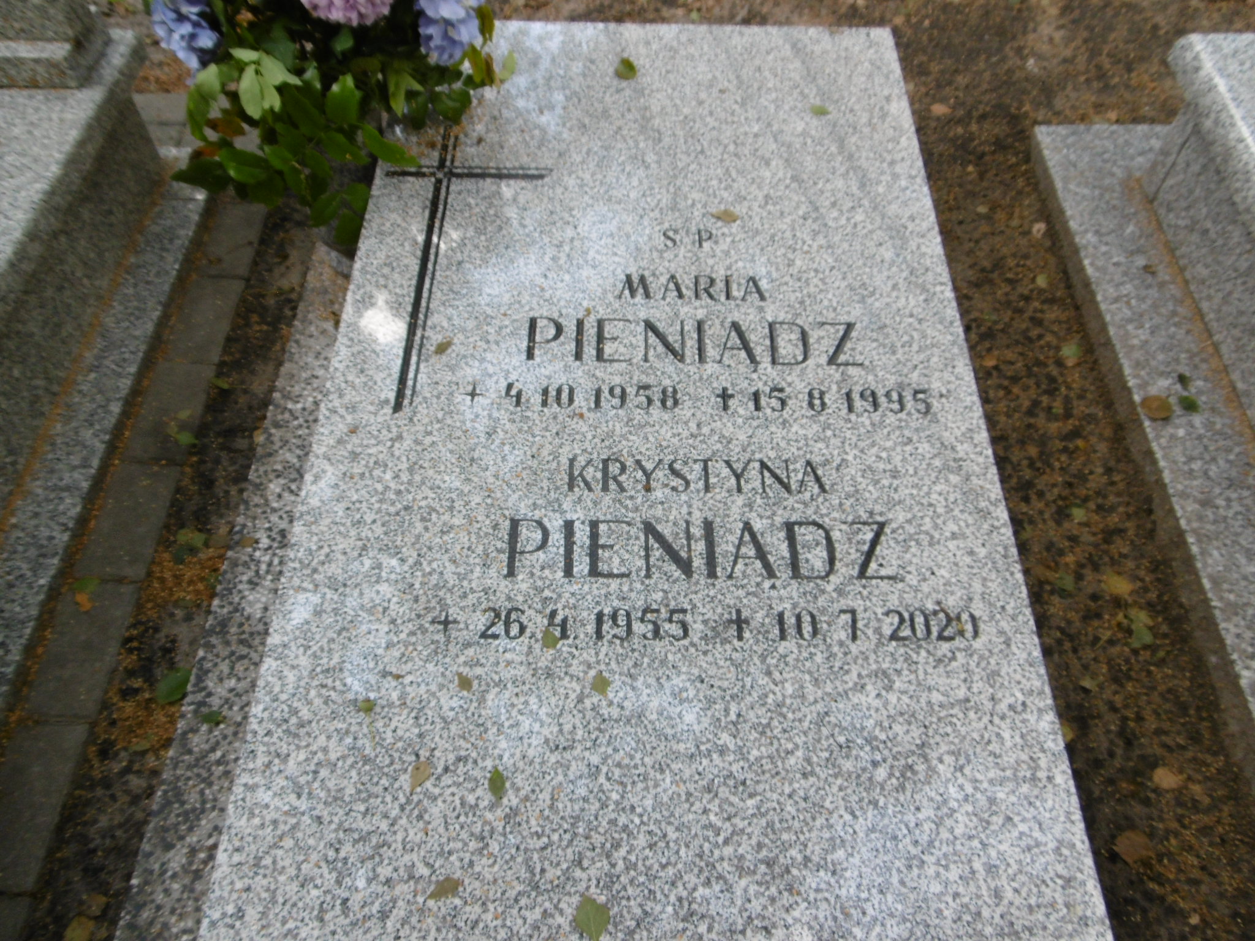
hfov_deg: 71.6
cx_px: 628
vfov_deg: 56.8
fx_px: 870
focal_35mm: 24
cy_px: 470
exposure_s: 1/80
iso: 100
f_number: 3.1
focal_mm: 4.3
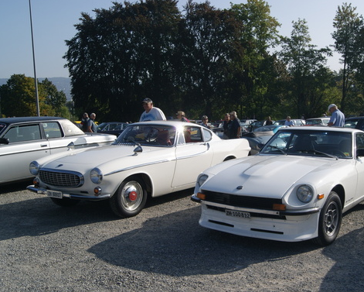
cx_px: 206
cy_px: 151
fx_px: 463
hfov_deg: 42.8
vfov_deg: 34.9
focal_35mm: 43
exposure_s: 1/200
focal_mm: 24
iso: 100
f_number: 11
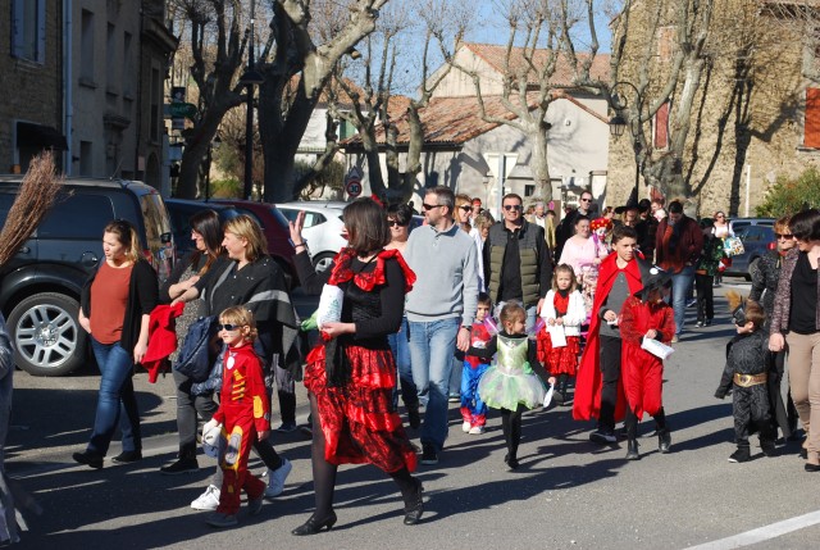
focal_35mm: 82
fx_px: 1882
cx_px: 410
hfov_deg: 24.6
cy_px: 275
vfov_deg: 16.6
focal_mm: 55
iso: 100
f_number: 8
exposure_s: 1/250
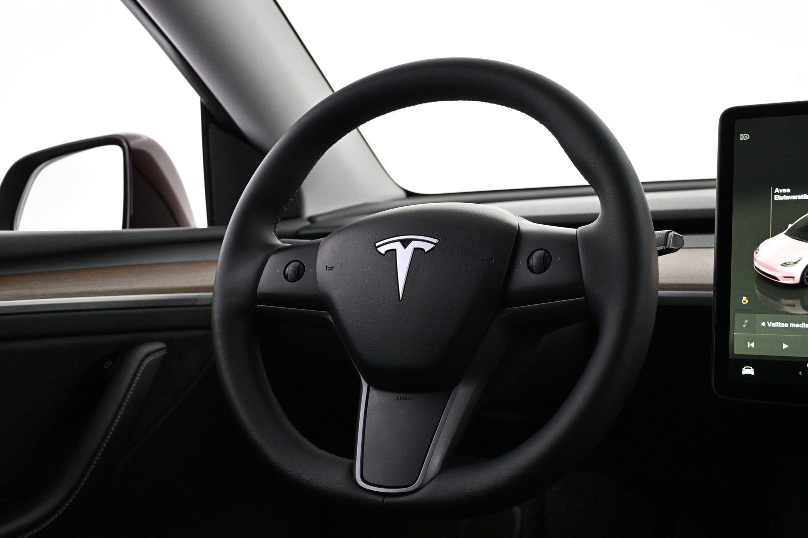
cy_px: 269
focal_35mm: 39
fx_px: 875
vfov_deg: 34.2
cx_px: 404
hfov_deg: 49.6
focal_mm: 26
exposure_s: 1/30
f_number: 4.5
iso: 1600
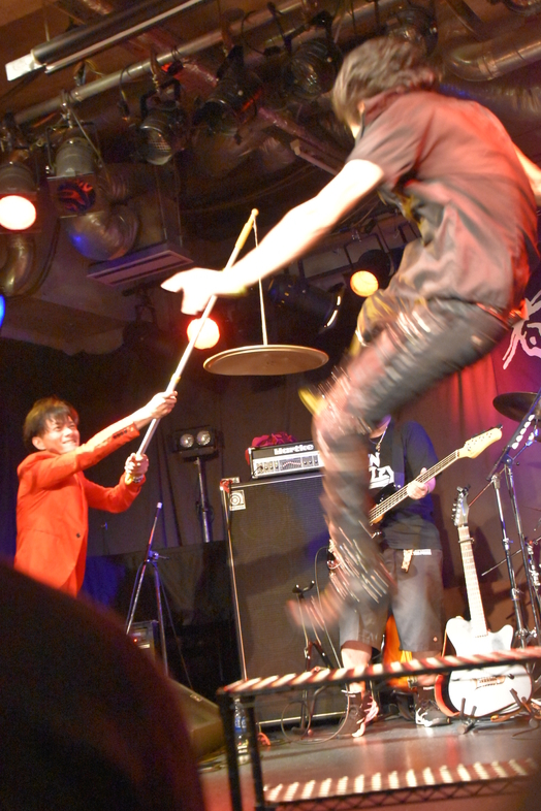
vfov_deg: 37.2
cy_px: 411
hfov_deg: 25.3
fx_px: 1206
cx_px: 275
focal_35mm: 54
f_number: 4.5
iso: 11400
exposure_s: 1/60
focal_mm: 35
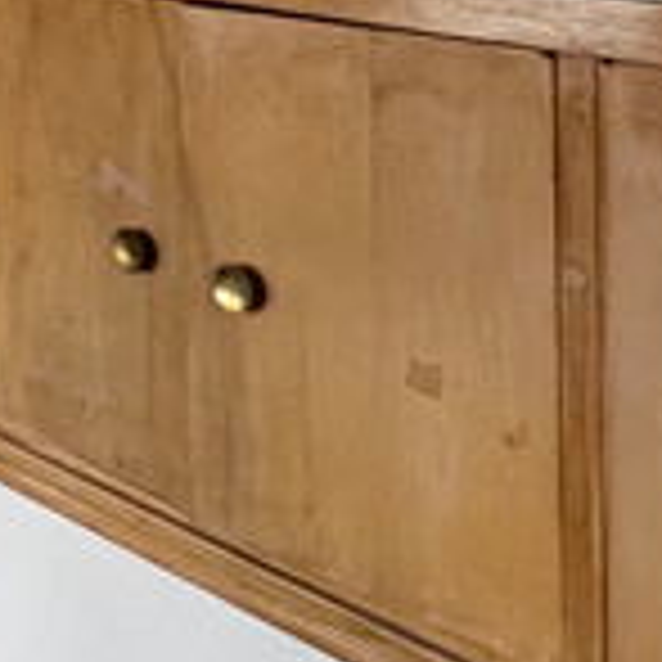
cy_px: -230
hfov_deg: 16.5
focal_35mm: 86
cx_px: -567
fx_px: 1861
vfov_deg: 18.6
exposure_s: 1/60
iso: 320
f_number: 2.2
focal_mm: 2.22
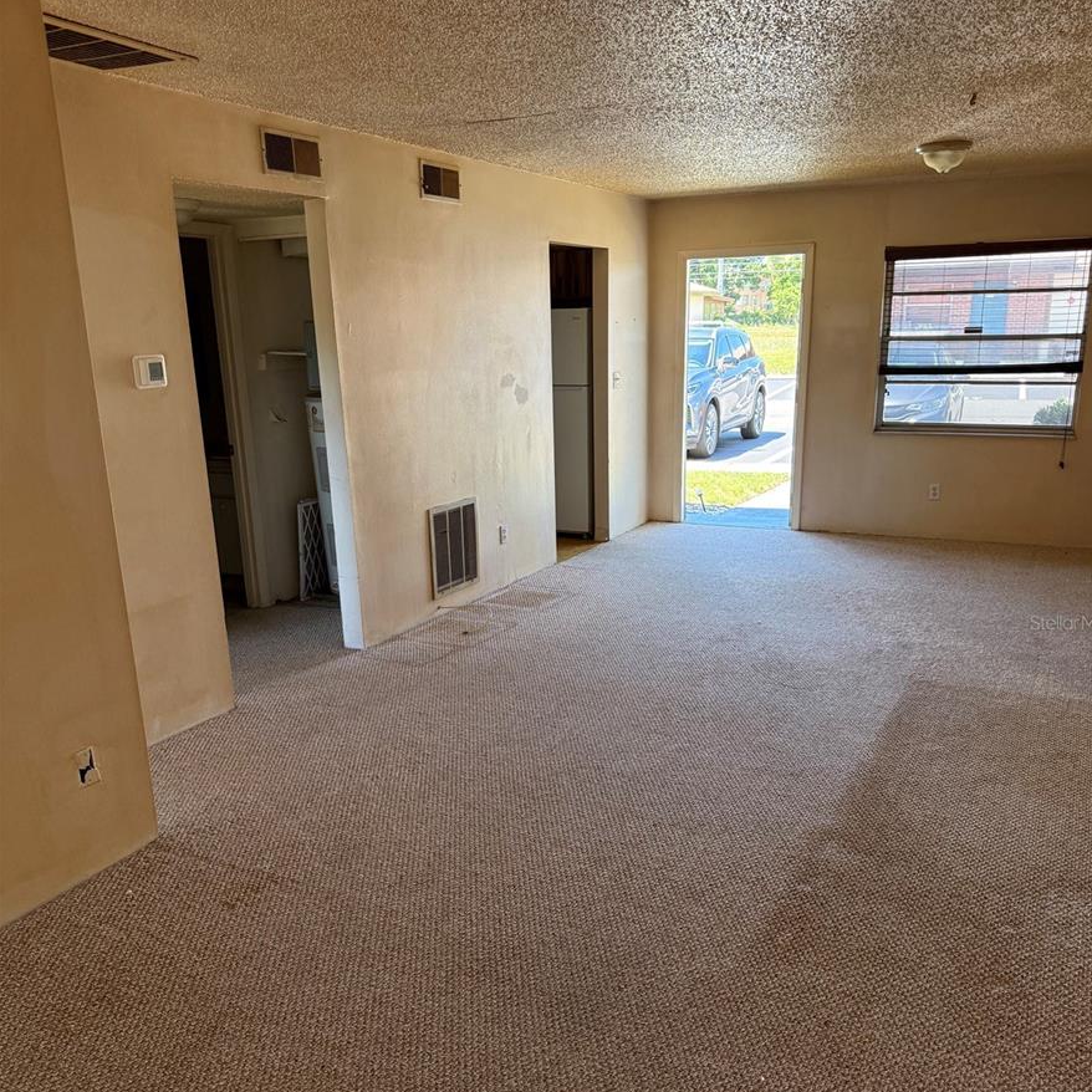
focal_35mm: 29
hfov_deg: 55.6
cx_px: 558
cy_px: 622
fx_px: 1035
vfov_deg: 55.4
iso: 200
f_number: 1.78
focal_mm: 6.76
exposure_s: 1/183
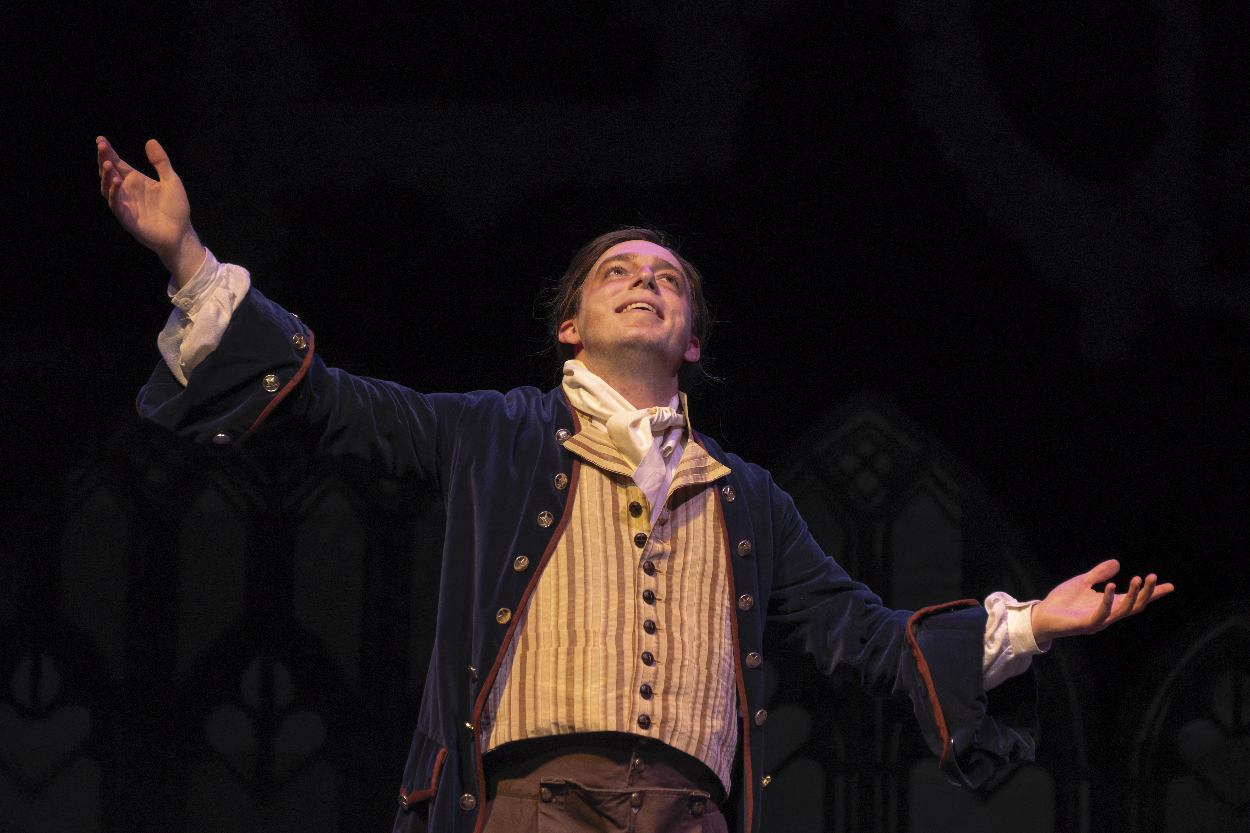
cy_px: 416
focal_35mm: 143
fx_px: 4965
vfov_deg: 9.6
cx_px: 625
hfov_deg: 14.3
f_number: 4
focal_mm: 95
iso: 4000
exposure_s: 1/400
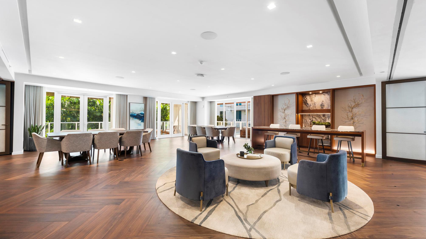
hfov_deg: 103.0
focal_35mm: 15
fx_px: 169
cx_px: 214
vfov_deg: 70.5
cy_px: 115
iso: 320
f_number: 8
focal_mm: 14
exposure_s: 1/5
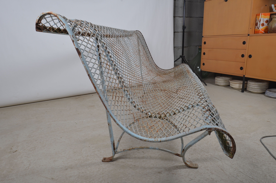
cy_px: 92
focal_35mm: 27
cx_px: 138
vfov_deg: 47.7
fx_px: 207
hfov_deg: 67.5
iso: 100
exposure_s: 1/125
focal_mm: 18
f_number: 14
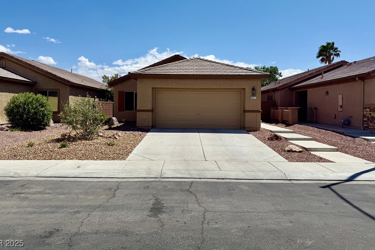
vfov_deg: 49.3
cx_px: 180
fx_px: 271
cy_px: 105
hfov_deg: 69.4
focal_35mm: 26
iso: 80
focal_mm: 6.76
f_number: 1.78
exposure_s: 1/11905
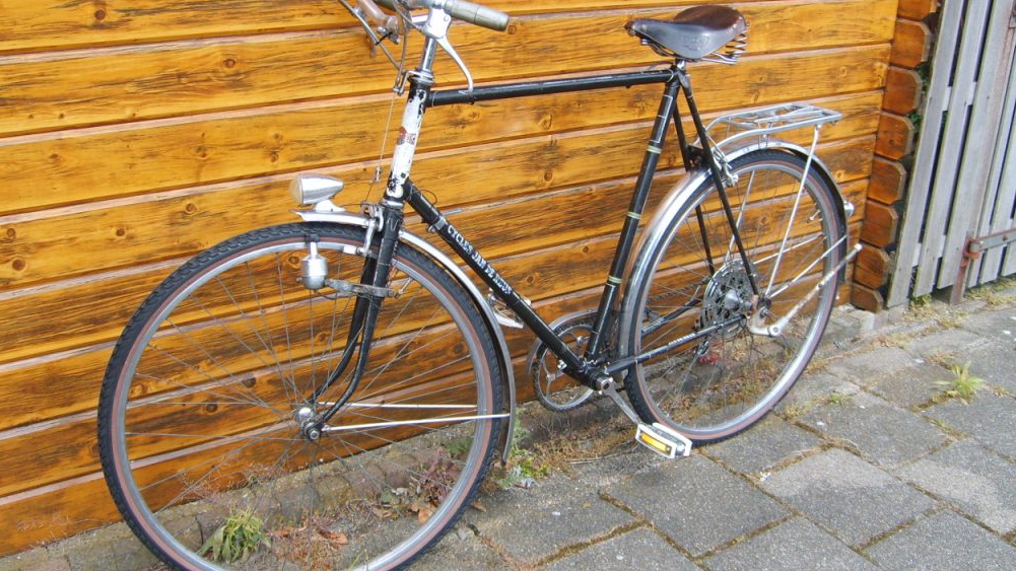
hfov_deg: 51.6
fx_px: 1051
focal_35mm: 39
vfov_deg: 30.4
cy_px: 269
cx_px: 498
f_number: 2.8
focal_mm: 5.8
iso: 50
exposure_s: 1/180
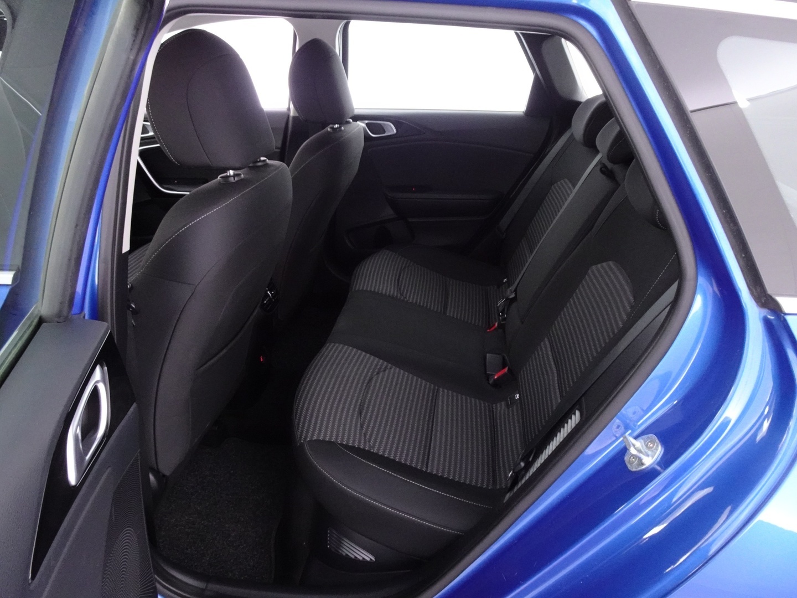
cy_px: 299
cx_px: 398
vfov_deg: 56.8
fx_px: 553
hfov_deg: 71.6
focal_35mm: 24
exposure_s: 1/6
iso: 800
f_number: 3.5
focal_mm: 4.25
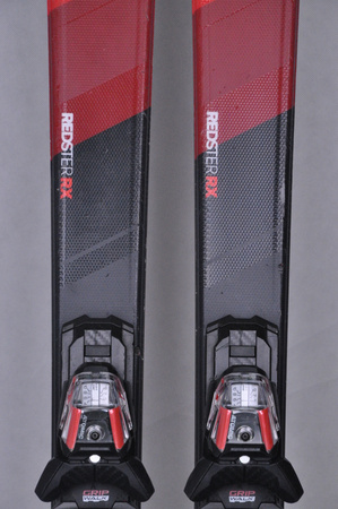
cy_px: 254
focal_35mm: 158
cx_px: 169
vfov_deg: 13.1
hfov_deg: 8.7
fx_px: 2223
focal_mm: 105
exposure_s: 1/125
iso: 3200
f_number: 9.5
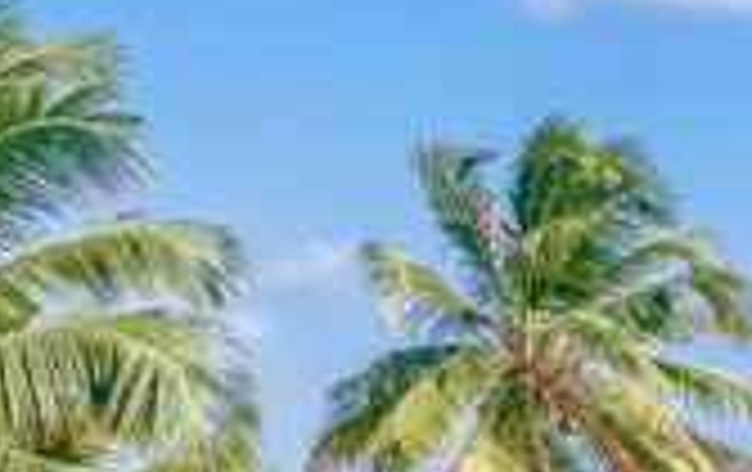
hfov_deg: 14.9
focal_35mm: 106
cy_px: 429
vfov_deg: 12.3
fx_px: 2176
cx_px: 1630
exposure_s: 1/4000
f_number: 5.6
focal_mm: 11
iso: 200
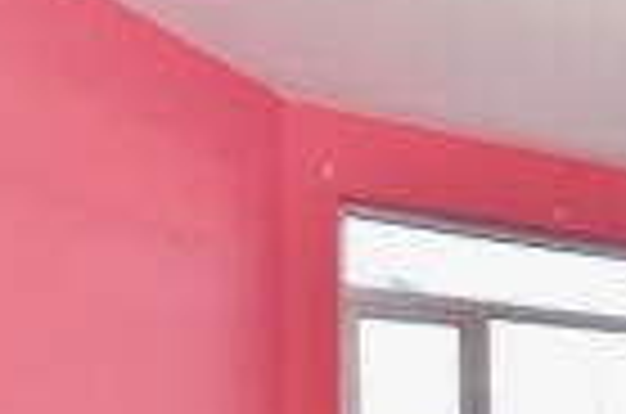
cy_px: 538
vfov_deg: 24.4
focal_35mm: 48
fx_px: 833
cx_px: 869
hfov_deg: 29.9
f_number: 4.8
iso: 400
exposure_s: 1/90
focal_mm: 14
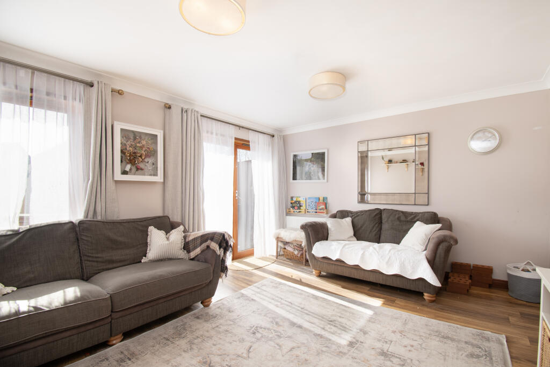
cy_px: 184
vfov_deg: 77.3
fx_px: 229
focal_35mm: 15
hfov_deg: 100.4
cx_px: 275
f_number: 8
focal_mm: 10
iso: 200
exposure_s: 1/30
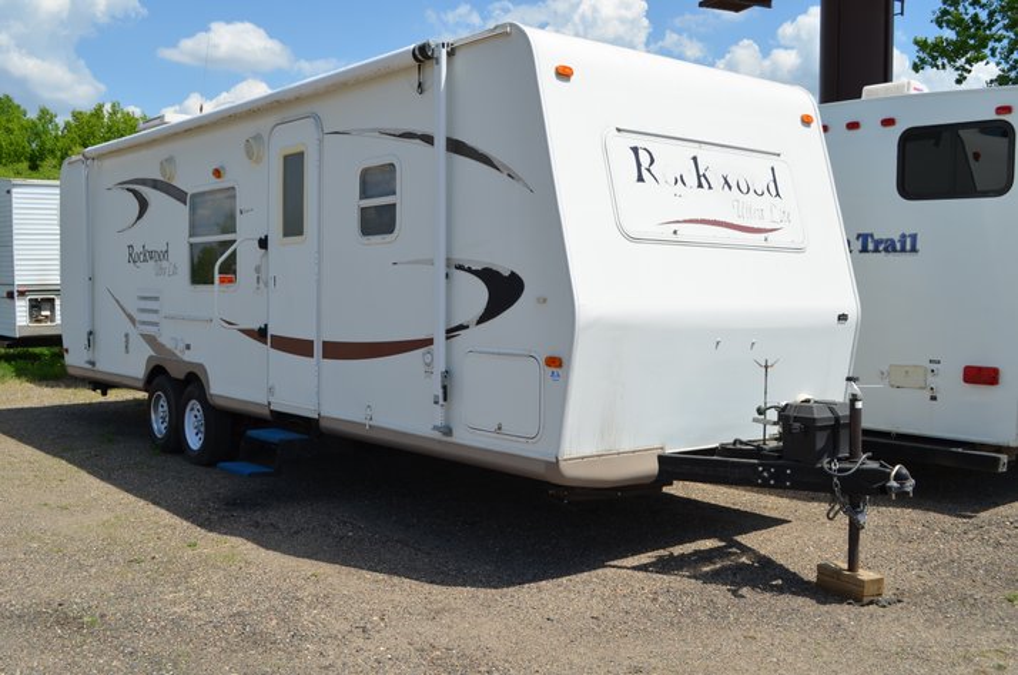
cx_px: 509
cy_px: 338
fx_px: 1016
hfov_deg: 53.2
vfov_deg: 36.7
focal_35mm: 36
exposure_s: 1/320
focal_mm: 24
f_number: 9
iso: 100
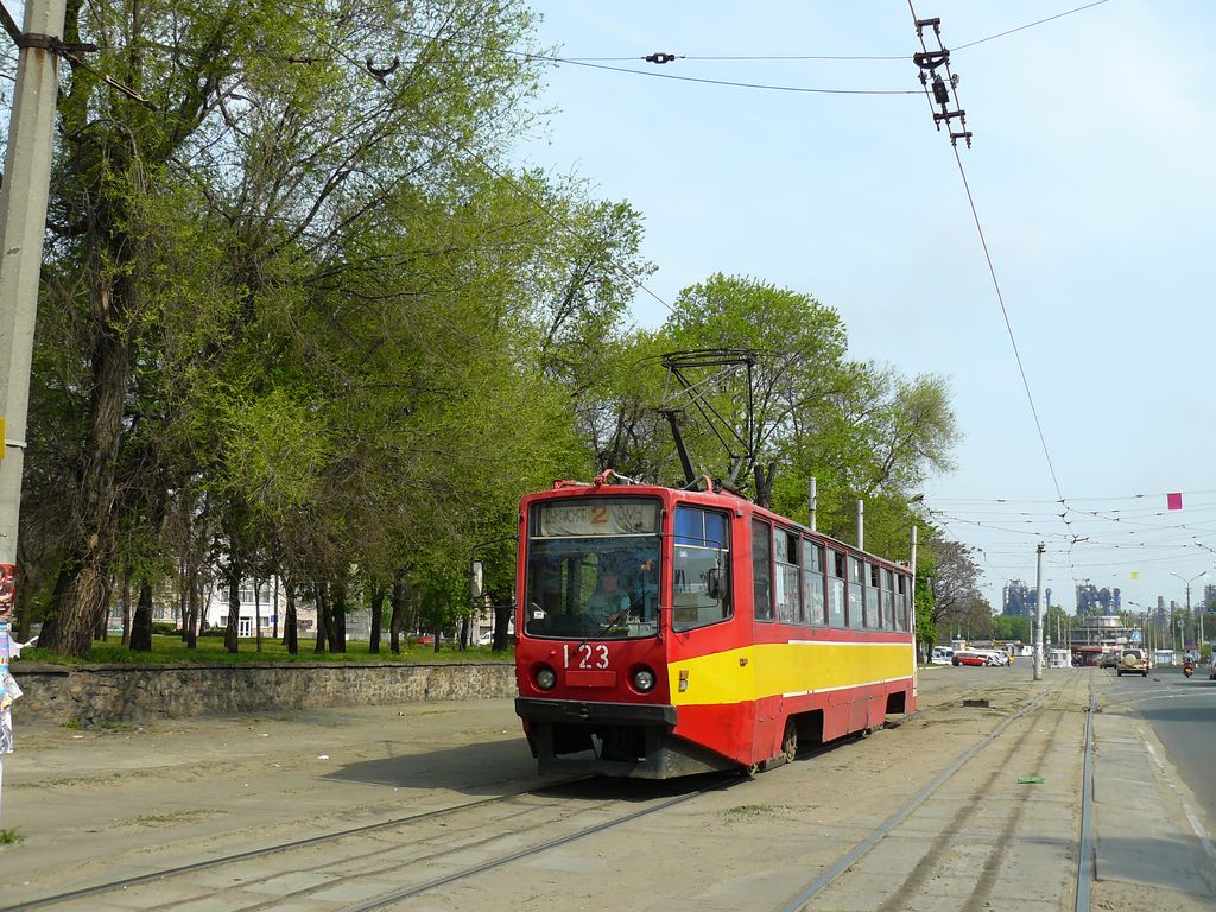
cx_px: 608
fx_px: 1265
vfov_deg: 39.7
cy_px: 456
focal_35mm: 36
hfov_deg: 51.4
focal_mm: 6
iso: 100
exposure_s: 1/800
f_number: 3.6
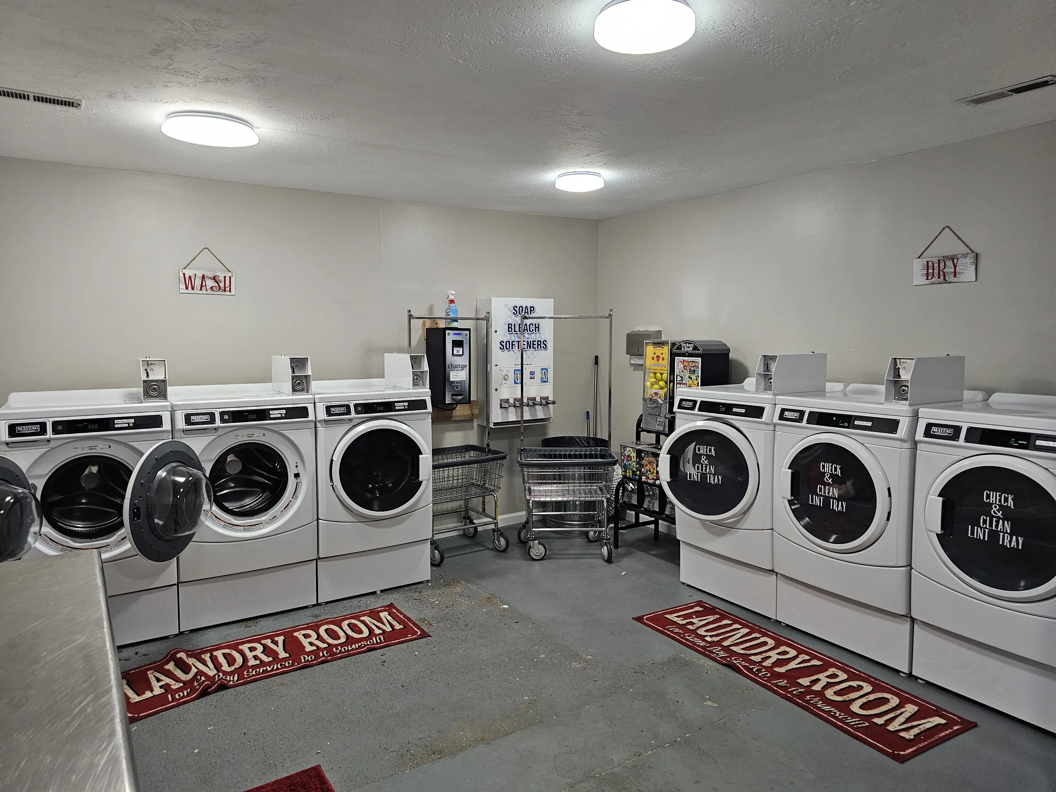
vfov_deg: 58.9
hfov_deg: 73.9
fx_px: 702
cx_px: 528
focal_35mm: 23
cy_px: 396
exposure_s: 1/120
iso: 400
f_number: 1.7
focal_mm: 6.3
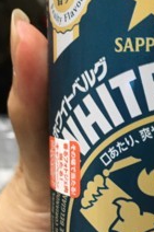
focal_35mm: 64
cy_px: 149
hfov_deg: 20.7
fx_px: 411
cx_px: 143
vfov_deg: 31.3
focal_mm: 4.15
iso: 200
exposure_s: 1/24
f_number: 2.2
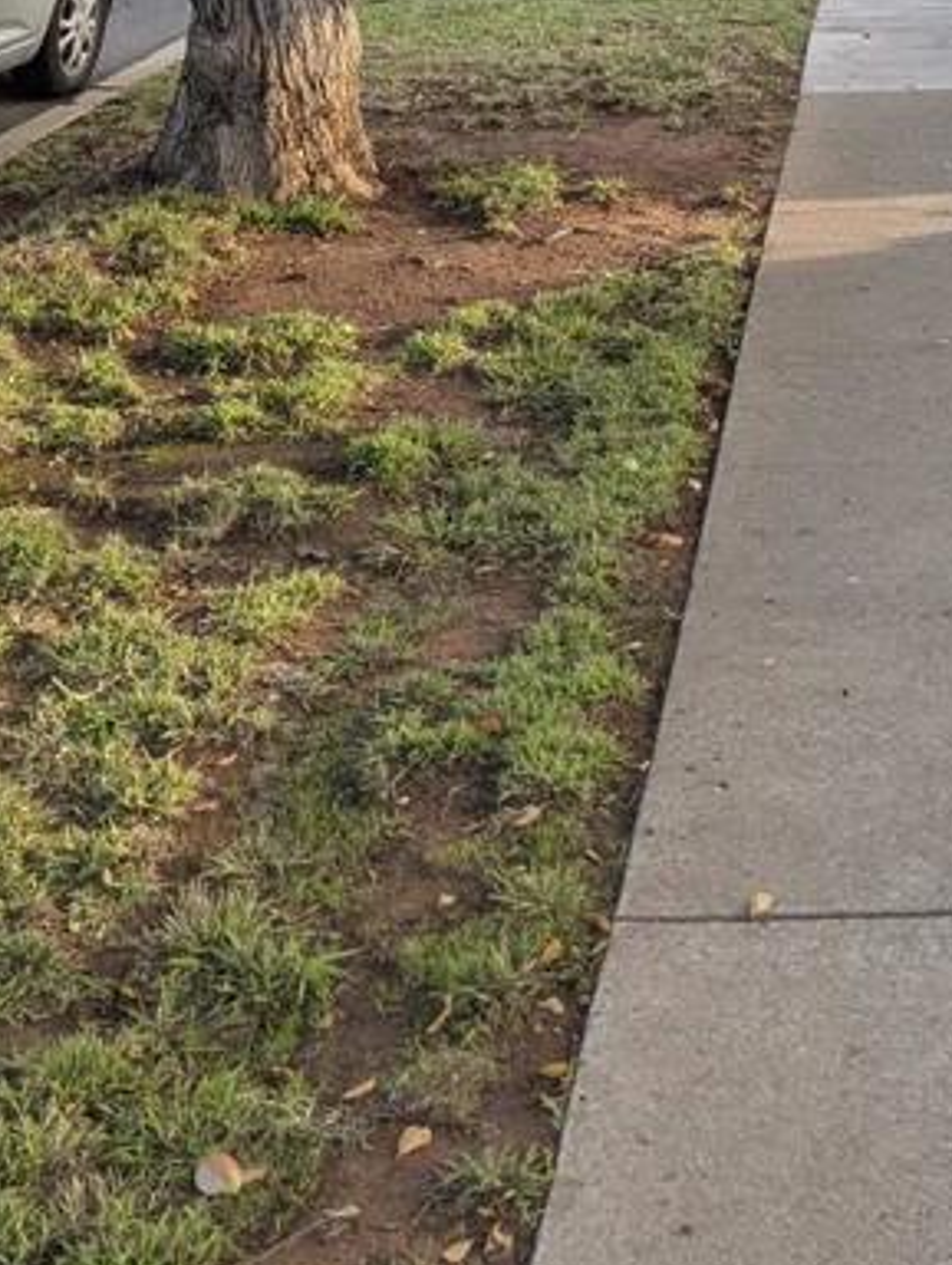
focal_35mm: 64
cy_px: -188
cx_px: 1033
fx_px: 2342
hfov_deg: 21.8
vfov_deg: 27.2
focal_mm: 6.9
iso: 22
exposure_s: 1/449
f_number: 1.68
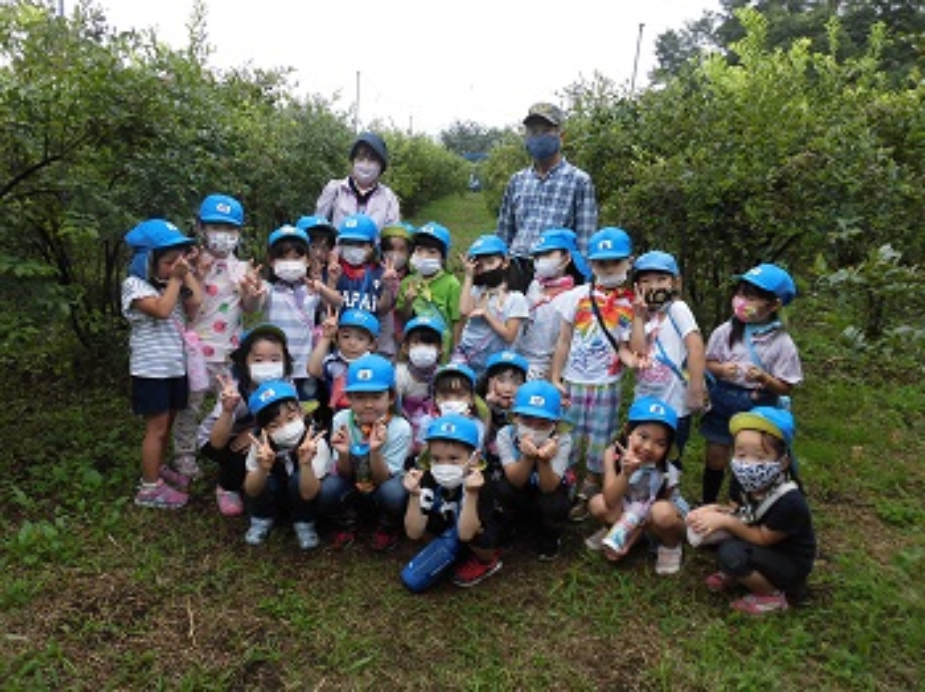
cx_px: 462
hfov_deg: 71.6
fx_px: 641
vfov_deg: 56.8
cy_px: 346
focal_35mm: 24
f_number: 3.1
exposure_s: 1/125
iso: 100
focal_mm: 4.3
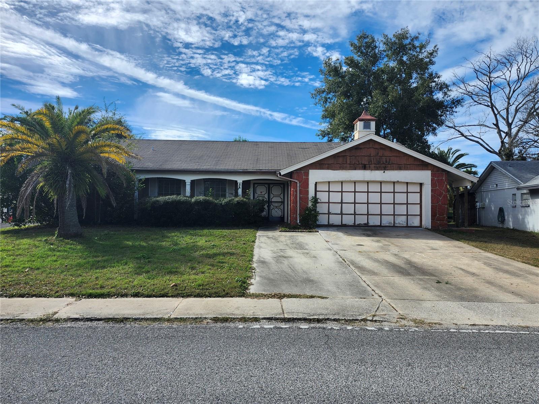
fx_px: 358
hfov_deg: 73.9
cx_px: 270
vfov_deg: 58.9
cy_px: 202
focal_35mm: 23
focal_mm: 5.54
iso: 25
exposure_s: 1/1742
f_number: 1.8
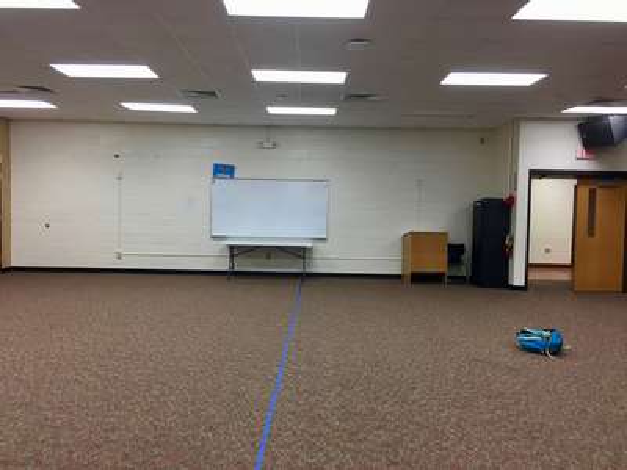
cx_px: 314
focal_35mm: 29
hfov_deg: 61.7
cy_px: 235
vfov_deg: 48.2
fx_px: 525
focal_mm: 4.15
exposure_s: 1/15
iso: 25
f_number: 2.2
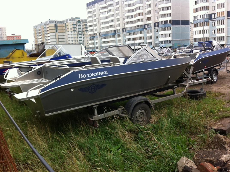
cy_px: 86
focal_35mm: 35
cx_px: 115
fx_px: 232
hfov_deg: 52.7
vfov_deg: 40.6
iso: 80
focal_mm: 3.85
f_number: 2.8
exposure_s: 1/109
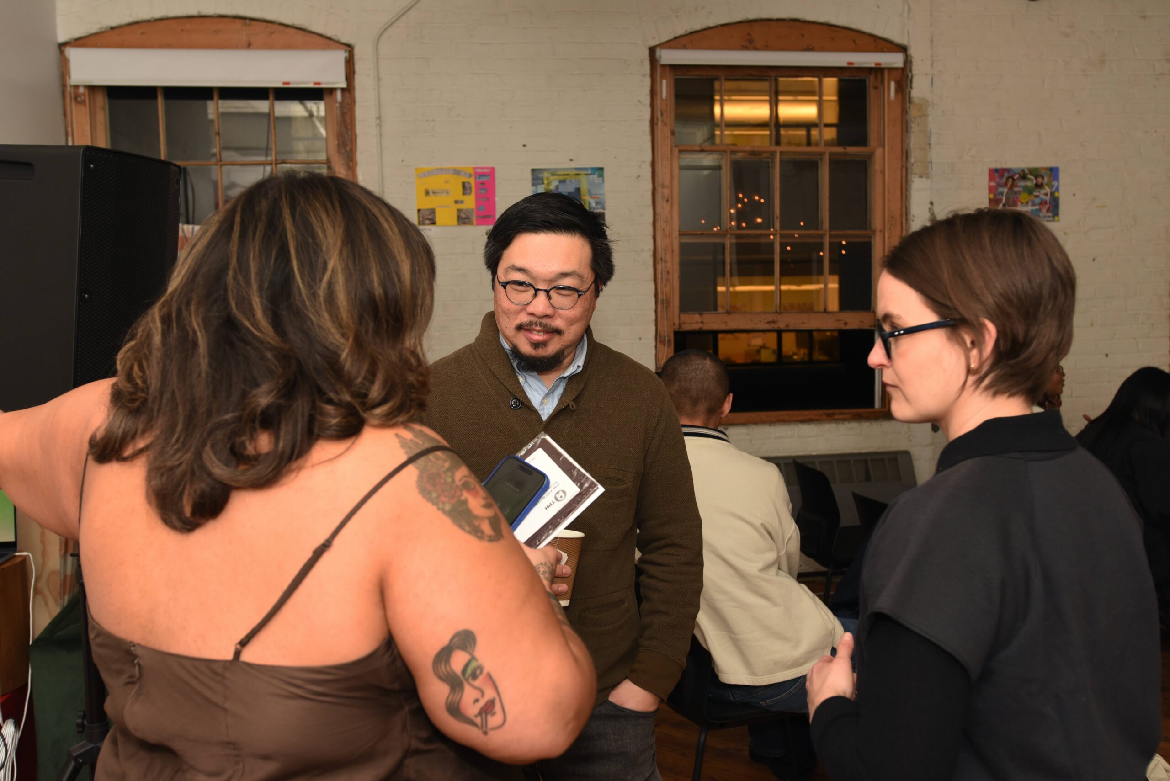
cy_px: 390
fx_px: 1138
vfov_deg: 37.9
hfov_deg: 54.4
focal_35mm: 35
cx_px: 585
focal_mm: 35
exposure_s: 1/125
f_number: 5.6
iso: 800
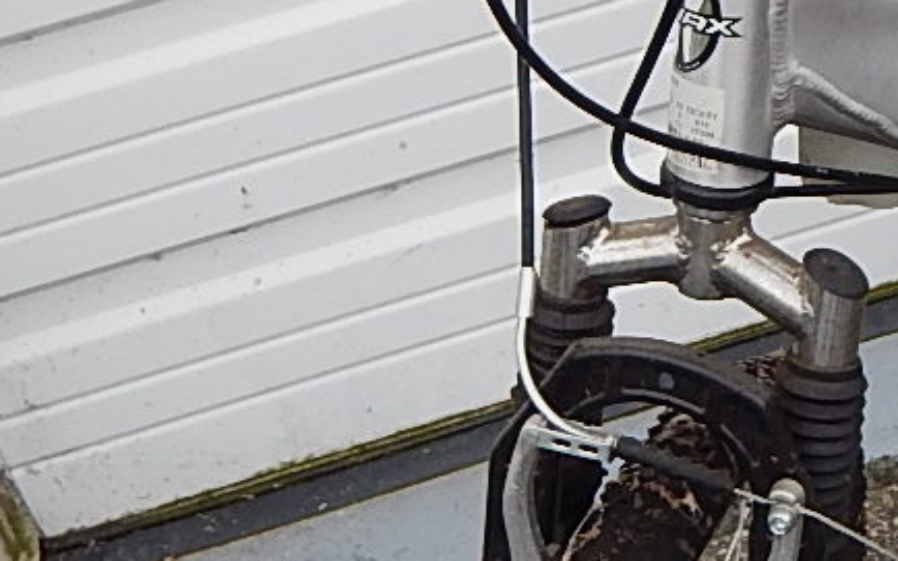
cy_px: 130
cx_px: 774
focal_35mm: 86
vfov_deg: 15.1
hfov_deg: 23.6
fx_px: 2104
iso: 200
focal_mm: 4
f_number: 3
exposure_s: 1/250
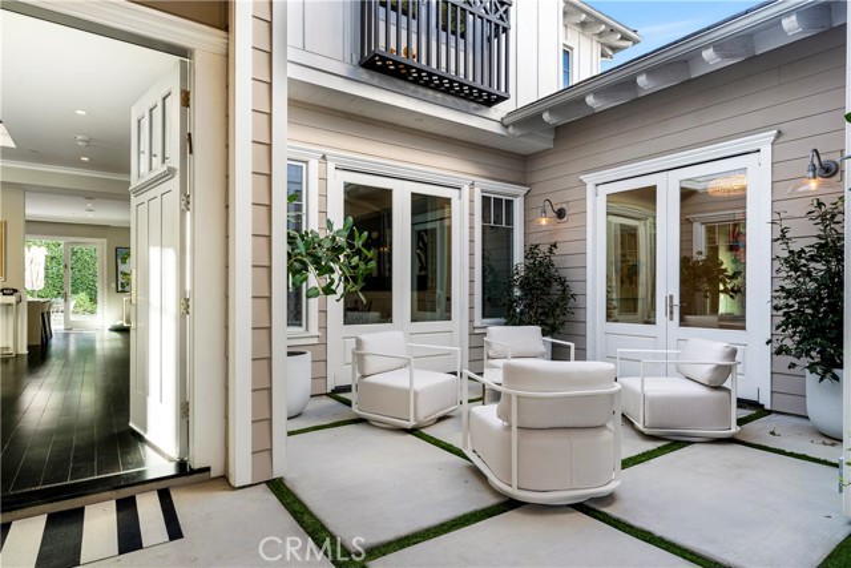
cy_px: 284
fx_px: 473
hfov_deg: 84.0
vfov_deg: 62.0
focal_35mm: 20
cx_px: 426
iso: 320
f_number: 9.5
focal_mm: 20
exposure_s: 1/4
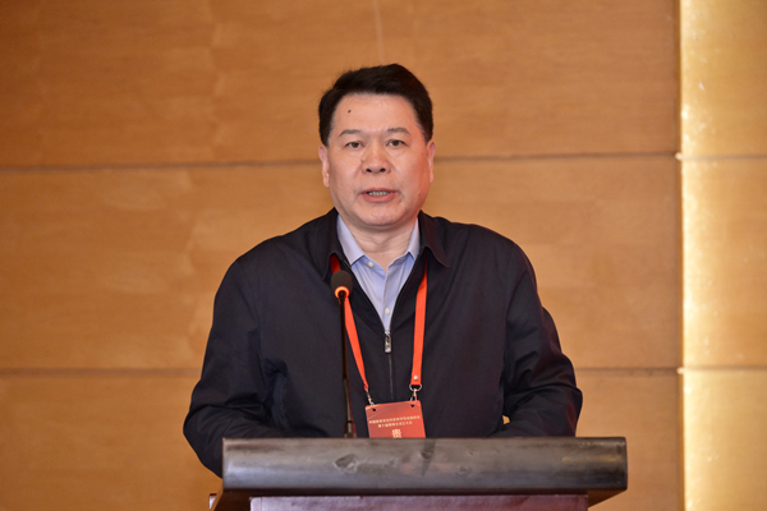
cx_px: 384
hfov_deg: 17.1
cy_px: 256
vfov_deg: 11.4
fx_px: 2556
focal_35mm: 120
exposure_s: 1/200
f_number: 4.5
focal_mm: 120
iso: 4000
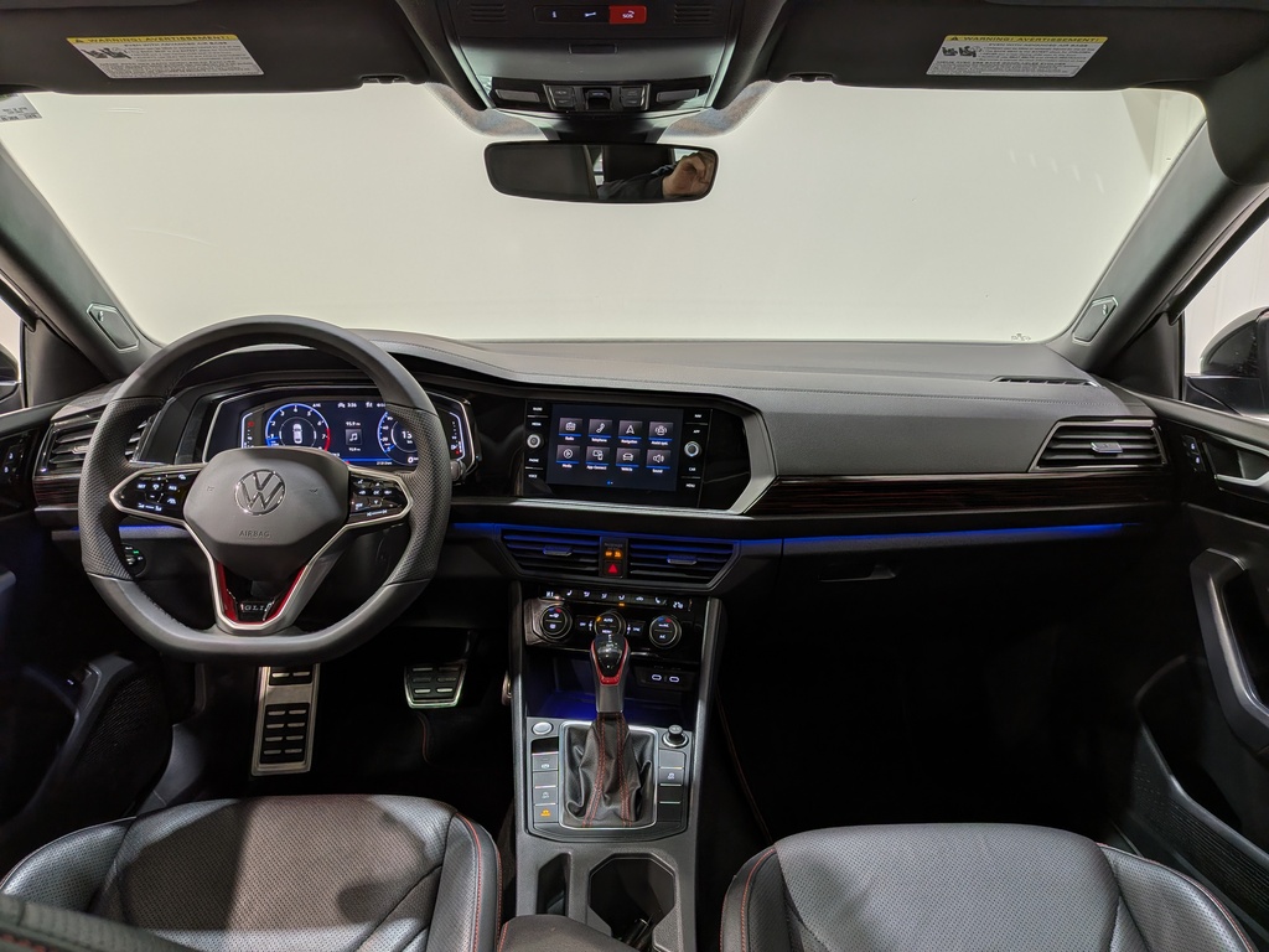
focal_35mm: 24
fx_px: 880
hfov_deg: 71.6
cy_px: 476
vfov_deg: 56.8
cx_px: 634
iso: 28
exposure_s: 1/121
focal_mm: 4.53
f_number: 1.7
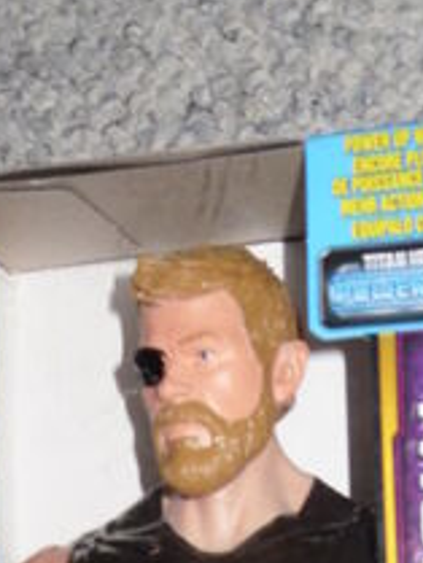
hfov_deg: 13.8
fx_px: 1742
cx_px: 159
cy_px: 846
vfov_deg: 16.7
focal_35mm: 107
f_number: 3.5
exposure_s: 1/45
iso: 80
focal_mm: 6.3
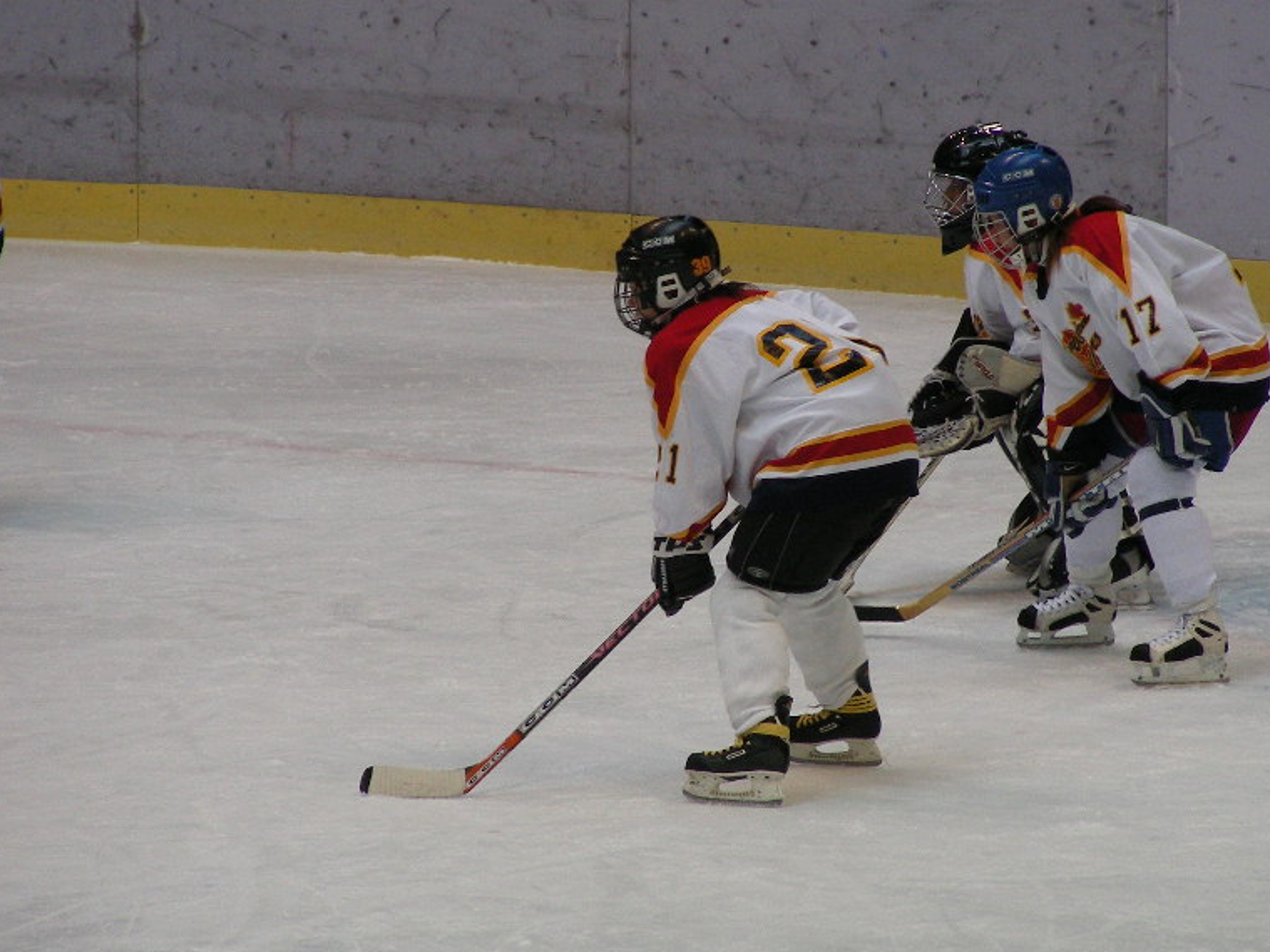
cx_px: 756
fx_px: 15297
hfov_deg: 4.8
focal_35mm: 417
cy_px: 482
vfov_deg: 3.6
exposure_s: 1/79.3
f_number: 3.5
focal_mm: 51.6
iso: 183
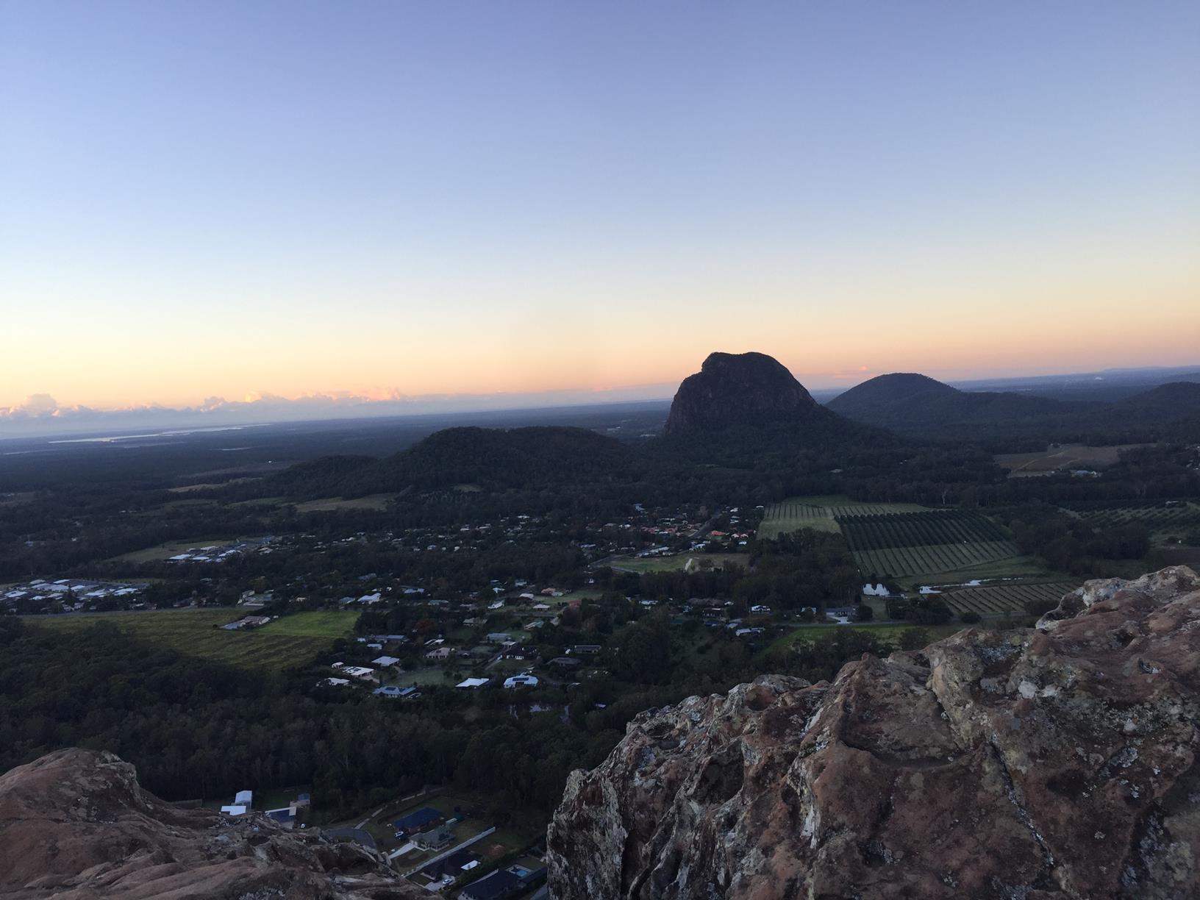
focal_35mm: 29
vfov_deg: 48.2
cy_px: 450
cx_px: 600
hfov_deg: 61.7
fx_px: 1005
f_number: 2.2
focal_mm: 4.15
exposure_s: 1/180
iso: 32
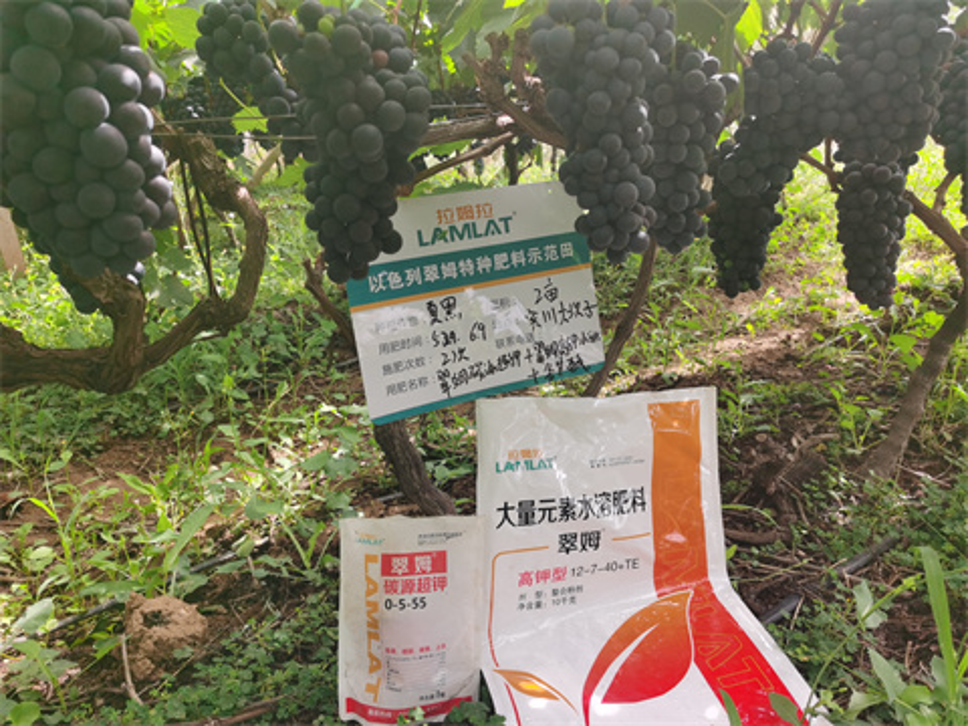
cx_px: 484
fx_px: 755
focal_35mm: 27
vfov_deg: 51.4
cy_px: 363
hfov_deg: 65.3
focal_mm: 5.56
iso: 50
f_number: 1.6
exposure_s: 1/465
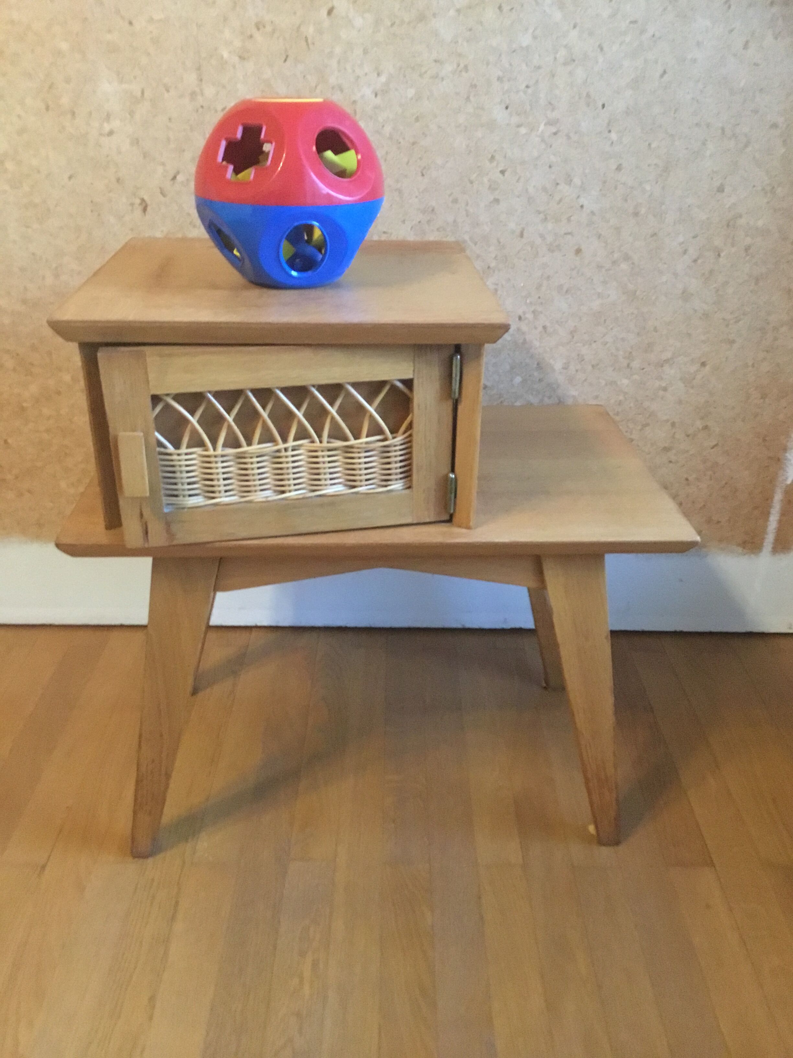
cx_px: 396
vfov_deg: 58.4
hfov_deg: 45.4
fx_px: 947
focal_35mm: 31
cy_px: 529
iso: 640
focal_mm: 3.3
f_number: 2.4
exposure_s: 1/17
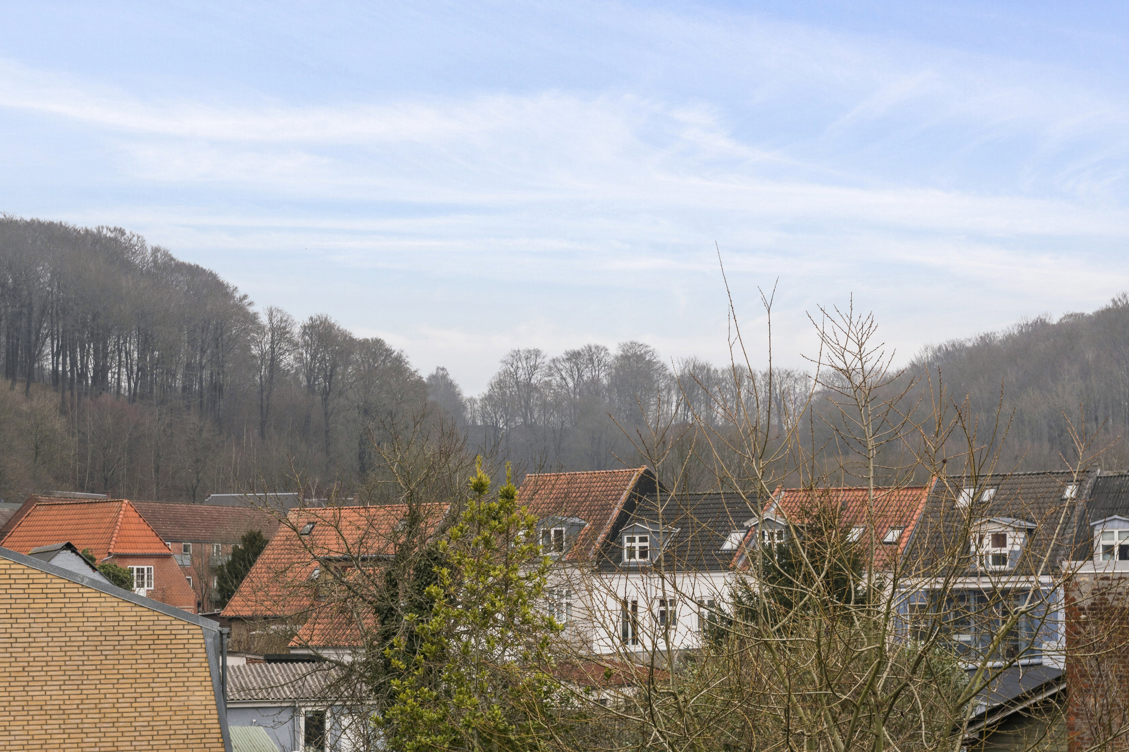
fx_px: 2070
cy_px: 376
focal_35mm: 66
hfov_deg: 30.5
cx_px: 564
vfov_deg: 20.6
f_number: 7.1
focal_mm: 44
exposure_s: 1/100
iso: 200
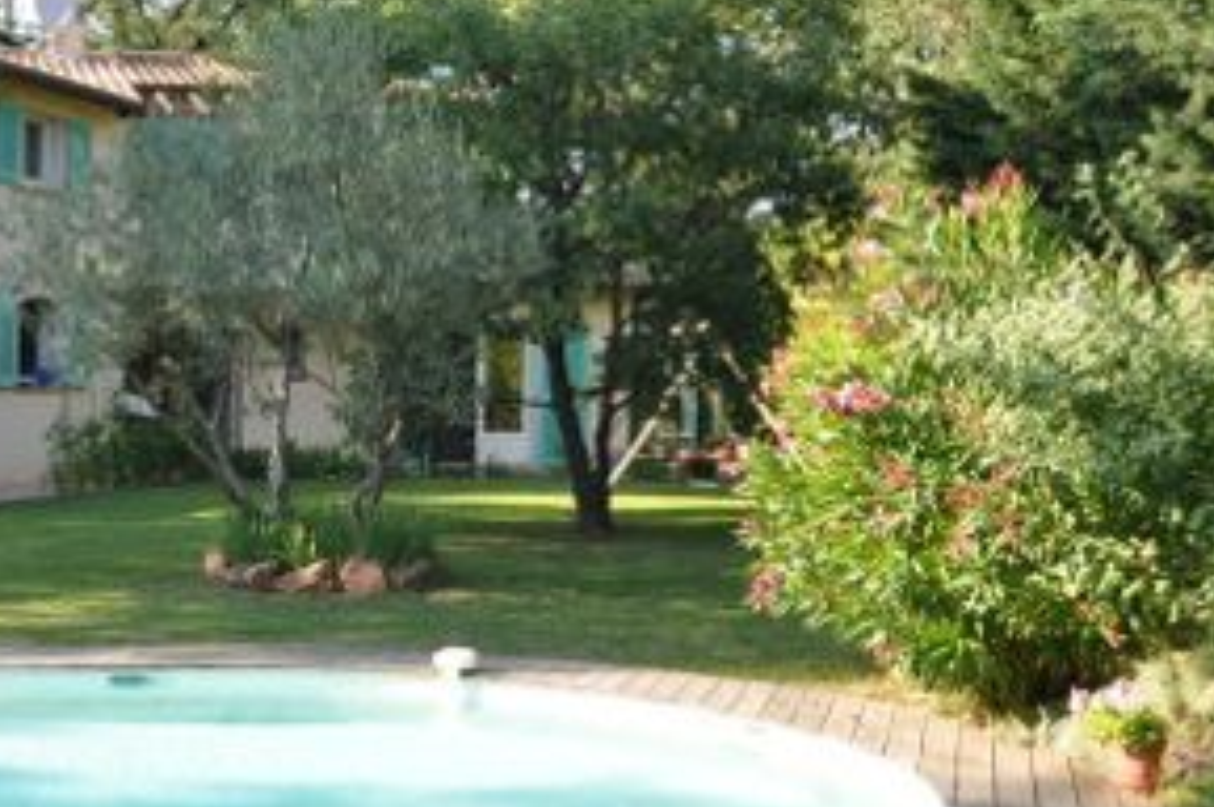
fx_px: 1886
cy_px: 418
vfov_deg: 24.1
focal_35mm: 56
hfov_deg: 33.0
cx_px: 29
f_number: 7.1
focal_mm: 18
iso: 200
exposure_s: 1/200
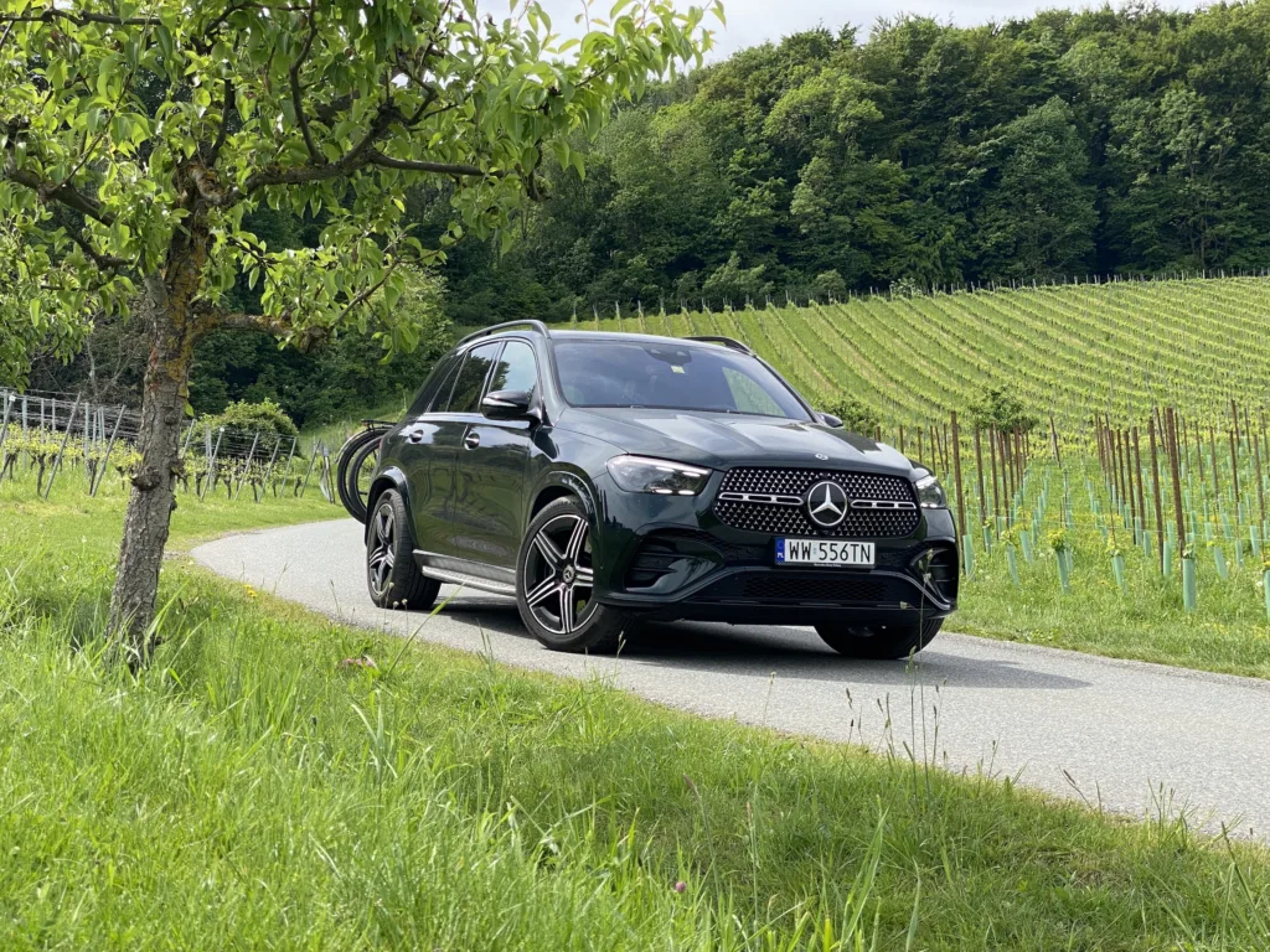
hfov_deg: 36.8
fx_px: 1908
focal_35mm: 52
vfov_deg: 28.0
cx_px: 635
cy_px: 476
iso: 20
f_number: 2
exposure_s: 1/872
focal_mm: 6
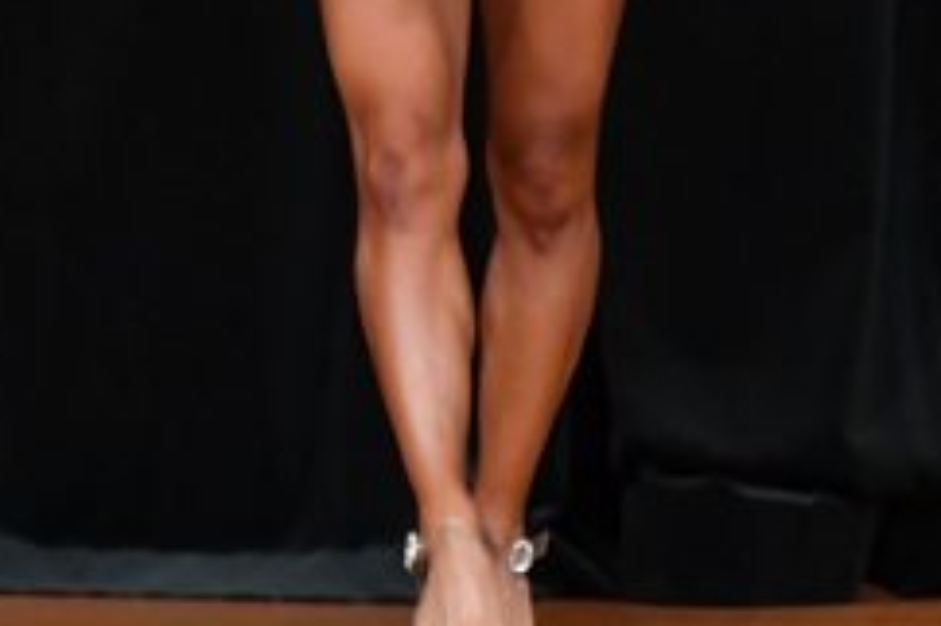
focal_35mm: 1106
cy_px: -226
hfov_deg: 1.9
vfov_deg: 1.2
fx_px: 28889
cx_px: 422
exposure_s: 1/400
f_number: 5.6
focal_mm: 230
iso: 4000
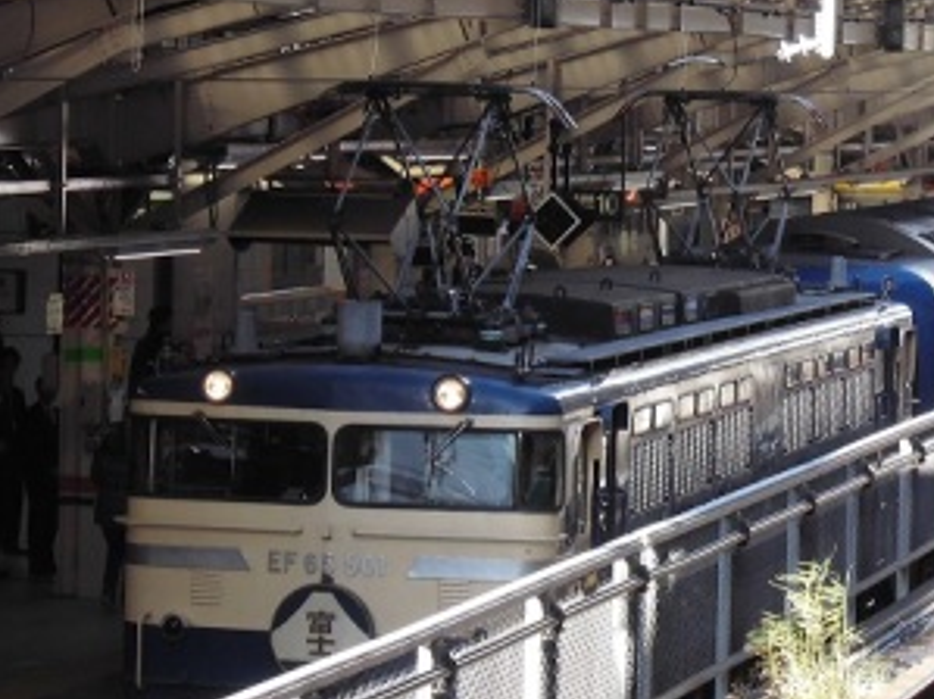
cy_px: 342
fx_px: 4828
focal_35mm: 179
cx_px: 768
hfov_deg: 11.0
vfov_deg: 8.3
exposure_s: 1/125
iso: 160
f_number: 5
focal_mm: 19
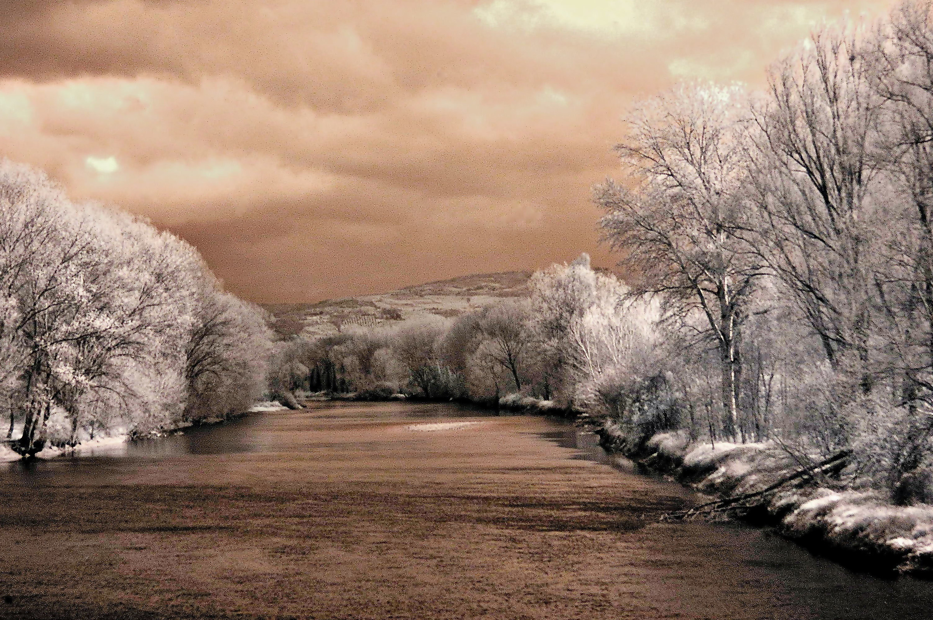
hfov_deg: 19.5
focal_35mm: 105
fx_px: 2718
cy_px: 310
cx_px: 466
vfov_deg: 13.0
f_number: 11
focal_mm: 70
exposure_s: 1/160
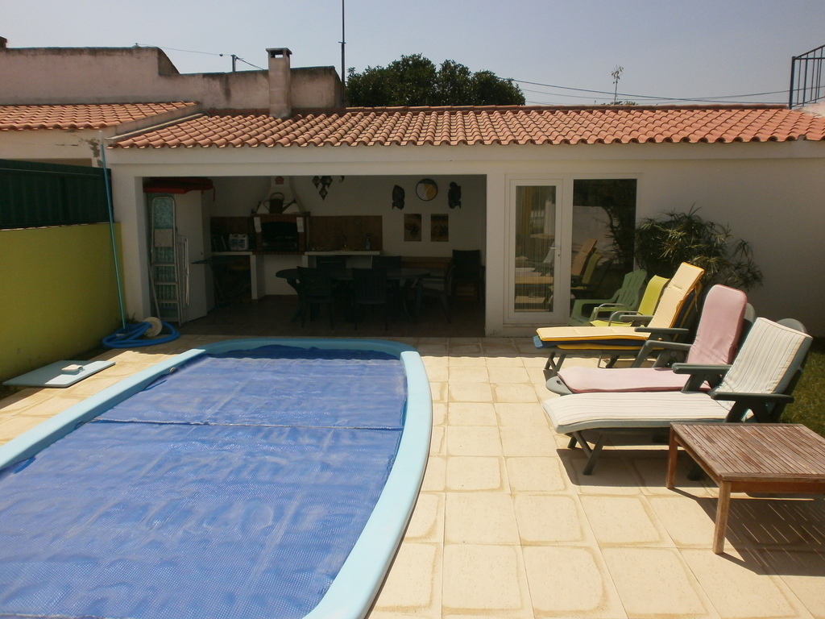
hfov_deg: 65.3
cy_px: 310
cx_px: 412
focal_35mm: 27
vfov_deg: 51.4
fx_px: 643
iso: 100
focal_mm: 4.8
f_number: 10
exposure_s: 1/320
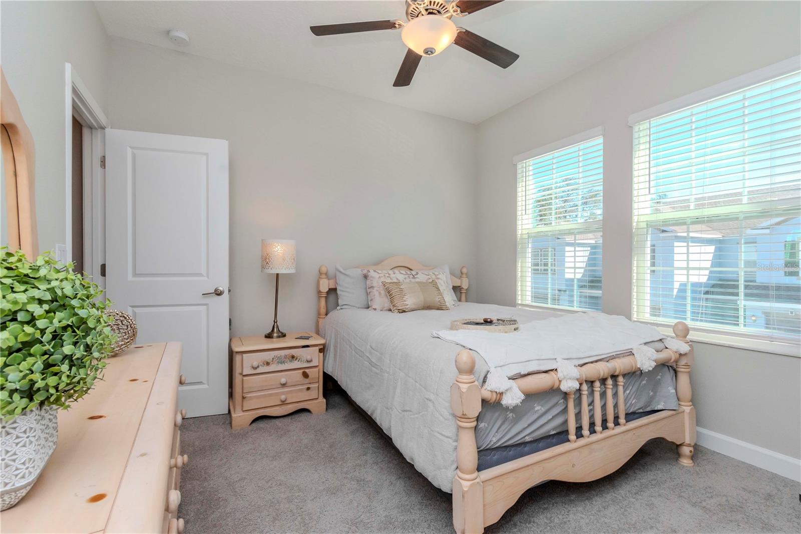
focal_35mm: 15
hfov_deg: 100.4
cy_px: 267
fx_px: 334
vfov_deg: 77.3
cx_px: 400
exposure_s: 1/160
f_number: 10
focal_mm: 10
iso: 500
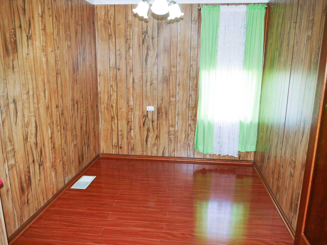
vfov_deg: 49.8
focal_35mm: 28
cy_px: 122
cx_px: 164
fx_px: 265
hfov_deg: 63.4
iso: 800
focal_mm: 14
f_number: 3.5
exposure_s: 1/60
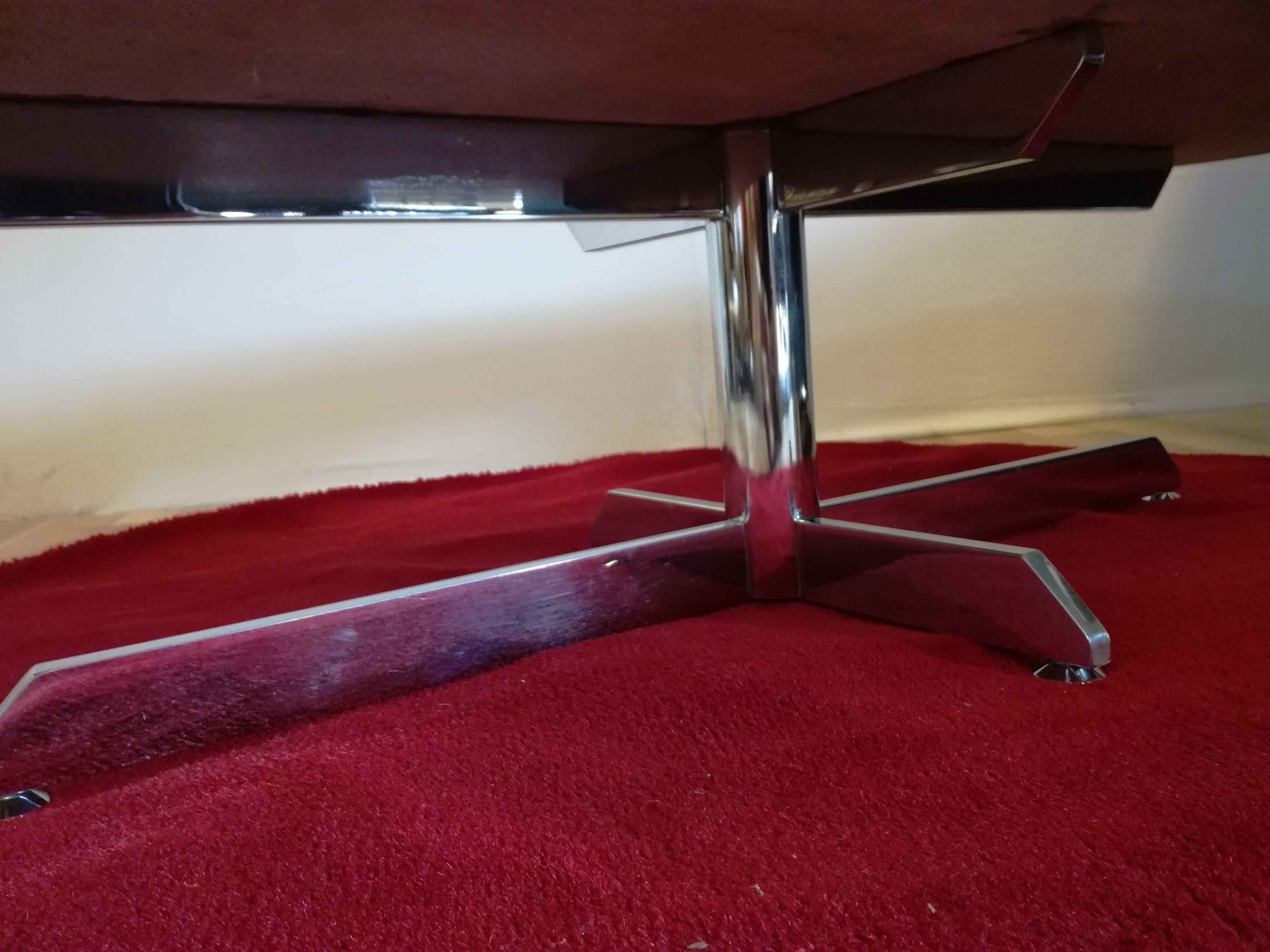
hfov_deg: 65.3
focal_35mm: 27
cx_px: 635
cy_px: 476
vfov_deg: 51.4
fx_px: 991
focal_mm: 3.79
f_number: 2
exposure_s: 1/24
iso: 400
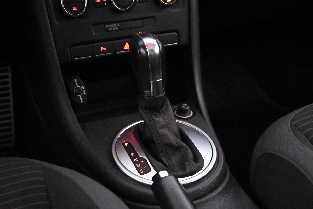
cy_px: 104
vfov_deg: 26.5
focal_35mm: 51
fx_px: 443
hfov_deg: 38.9
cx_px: 156
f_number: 5
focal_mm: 34
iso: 20000
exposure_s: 1/50
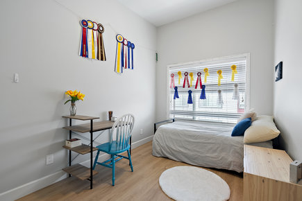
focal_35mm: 16
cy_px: 100
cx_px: 151
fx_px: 134
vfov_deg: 73.7
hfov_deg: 96.7
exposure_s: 1/5
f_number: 6.3
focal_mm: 16
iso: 320
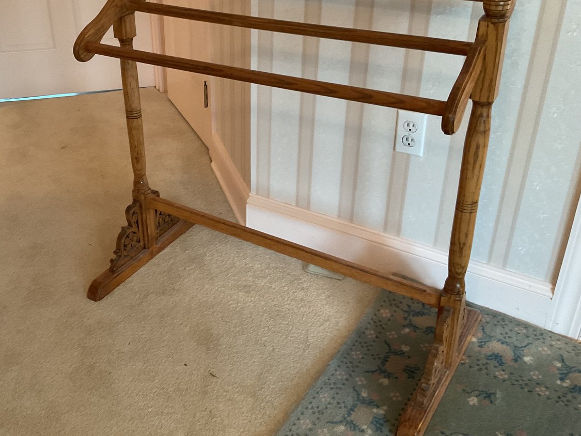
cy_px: 164
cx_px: 209
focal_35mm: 39
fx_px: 655
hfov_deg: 47.3
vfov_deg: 36.6
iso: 250
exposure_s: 1/40
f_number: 1.8
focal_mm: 3
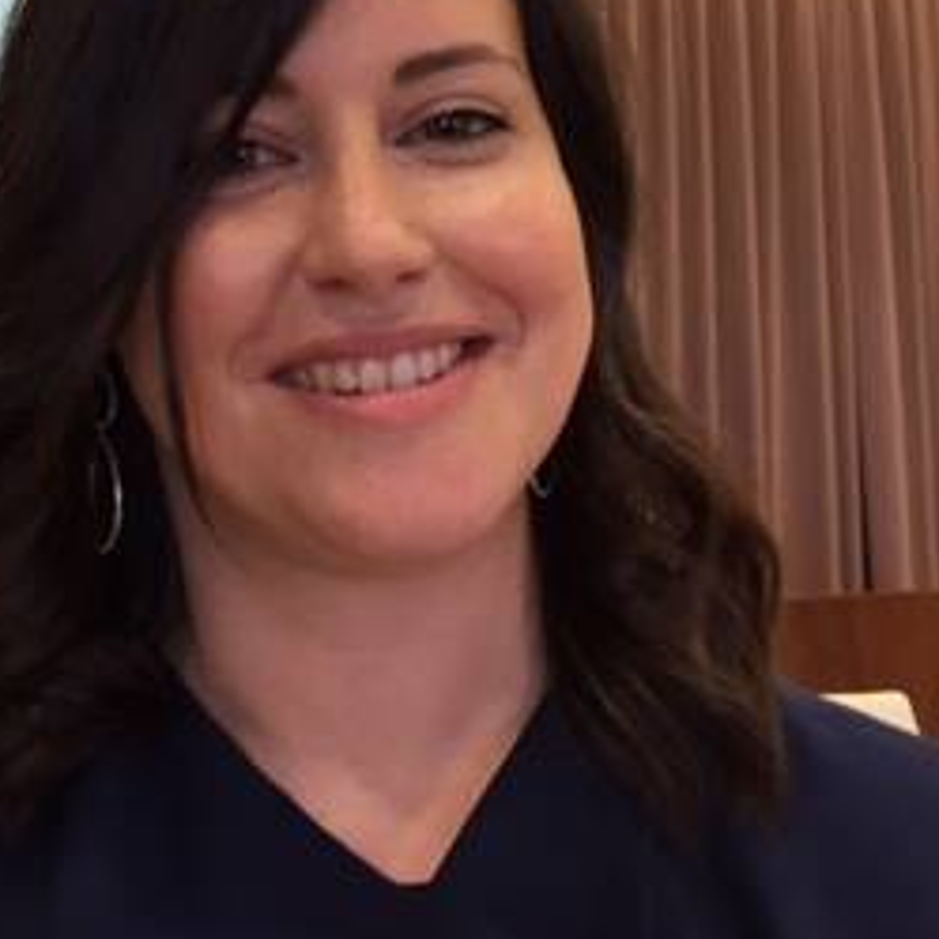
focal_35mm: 66
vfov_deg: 25.7
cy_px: 192
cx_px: -147
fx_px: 2026
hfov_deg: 24.0
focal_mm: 4.15
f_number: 2.2
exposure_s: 1/33
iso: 125
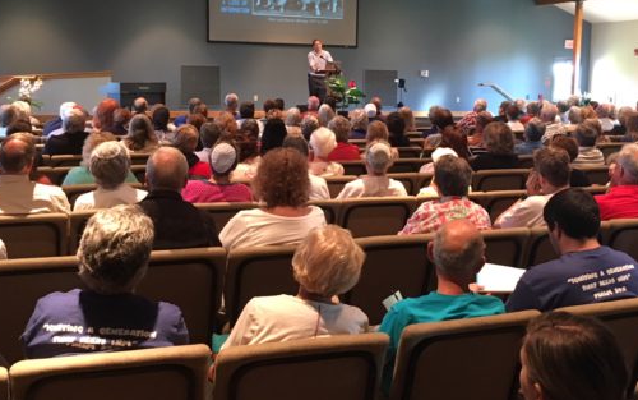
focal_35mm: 43
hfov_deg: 46.1
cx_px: 346
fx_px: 748
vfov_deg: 29.8
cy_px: 150
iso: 200
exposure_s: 1/24
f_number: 2.2
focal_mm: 4.15
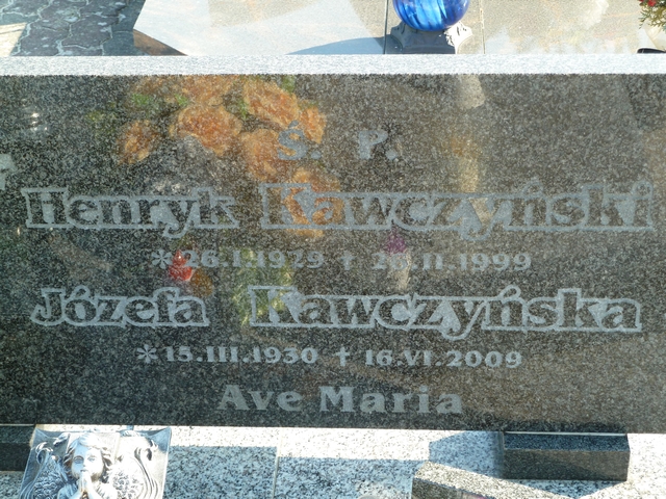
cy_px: 250
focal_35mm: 72
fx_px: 1385
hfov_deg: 27.0
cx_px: 333
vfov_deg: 20.4
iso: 80
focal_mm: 11.9
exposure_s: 1/60
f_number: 4.1
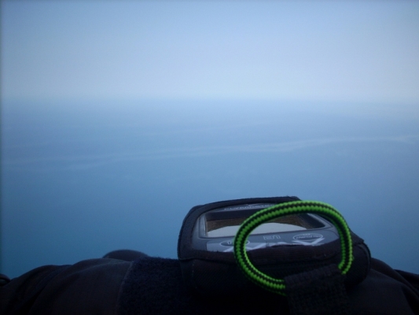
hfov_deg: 50.1
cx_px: 210
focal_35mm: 37
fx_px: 448
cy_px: 158
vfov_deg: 38.7
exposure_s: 1/250
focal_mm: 6.2
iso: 64
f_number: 5.6
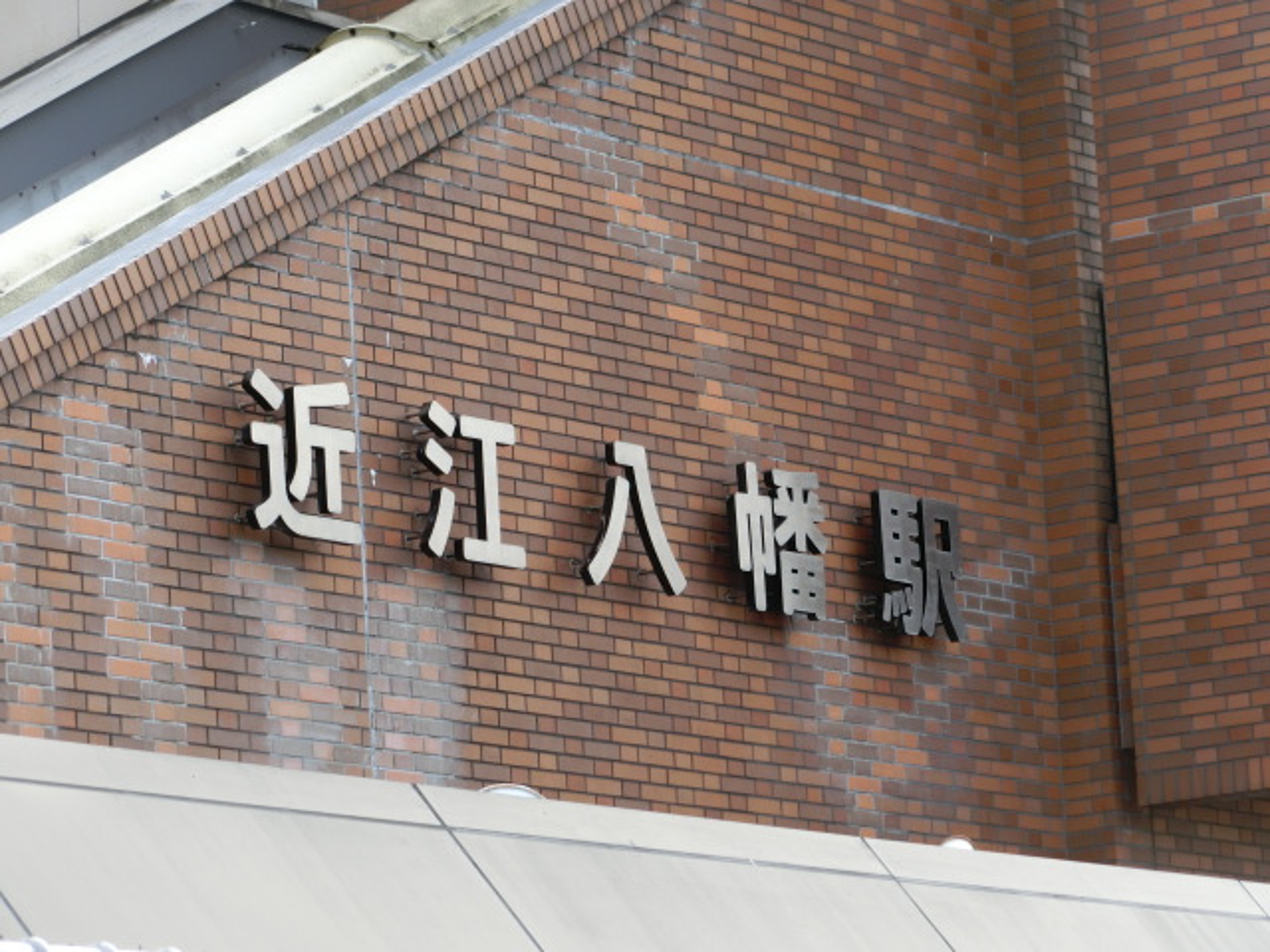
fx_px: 7007
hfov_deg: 10.4
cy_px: 476
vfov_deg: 7.8
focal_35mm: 191
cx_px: 635
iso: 160
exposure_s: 1/200
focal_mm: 34
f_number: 5.9
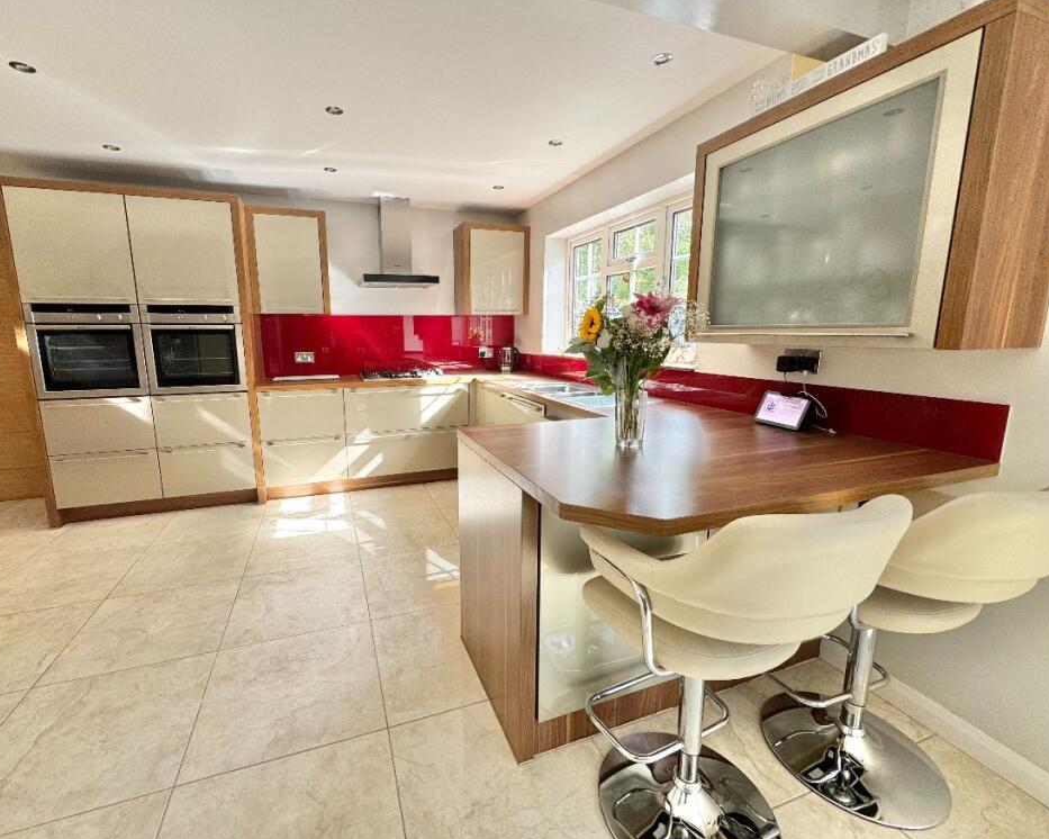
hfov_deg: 96.6
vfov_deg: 84.0
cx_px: 486
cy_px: 411
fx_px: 466
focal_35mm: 15
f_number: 2.2
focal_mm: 2.22
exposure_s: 1/99
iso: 80
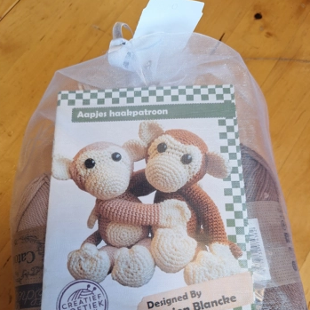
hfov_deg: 57.3
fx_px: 284
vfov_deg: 56.3
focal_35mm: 28
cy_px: 202
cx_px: 154
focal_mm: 5.54
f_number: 1.8
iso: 40
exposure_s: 1/100
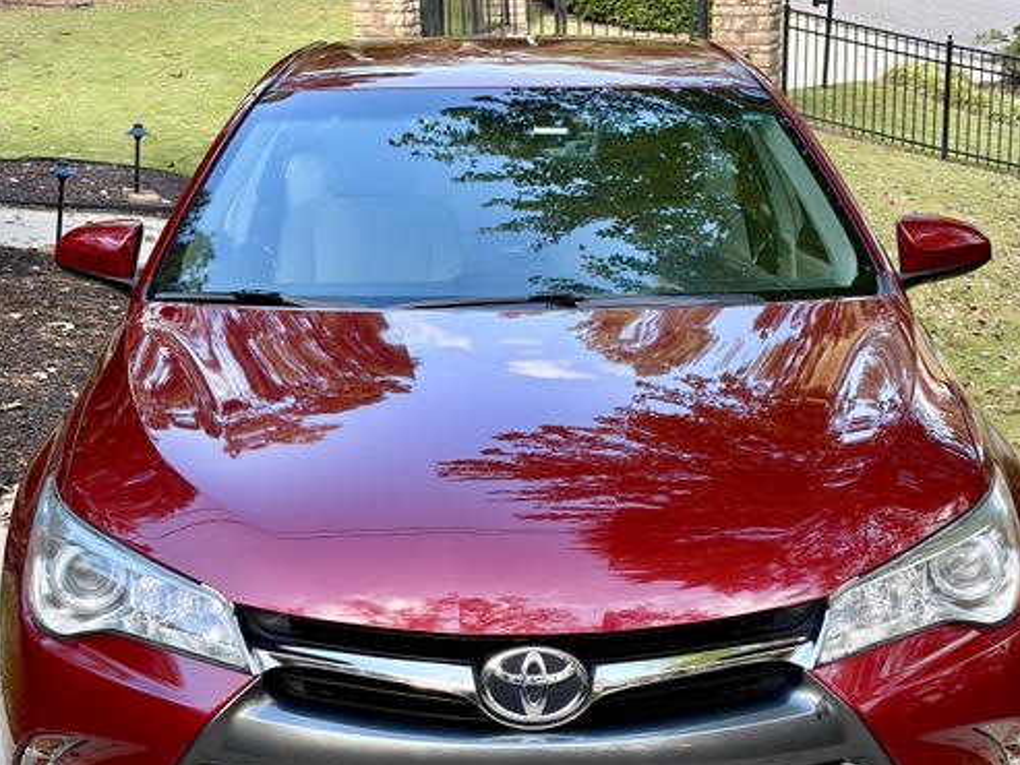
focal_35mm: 45
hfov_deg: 42.1
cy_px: 387
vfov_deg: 32.2
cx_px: 517
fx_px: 1326
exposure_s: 1/399
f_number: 1.78
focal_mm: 6.76
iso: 64
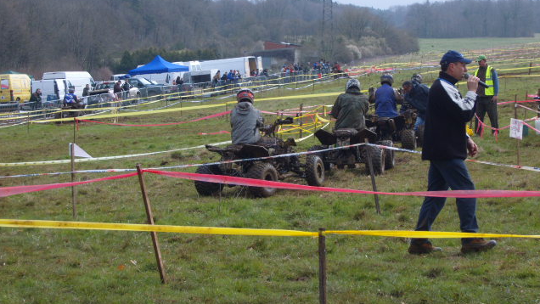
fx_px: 1461
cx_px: 270
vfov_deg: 11.9
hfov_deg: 20.9
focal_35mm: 102
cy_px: 137
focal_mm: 19.3
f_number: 4.8
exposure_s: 1/500
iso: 80
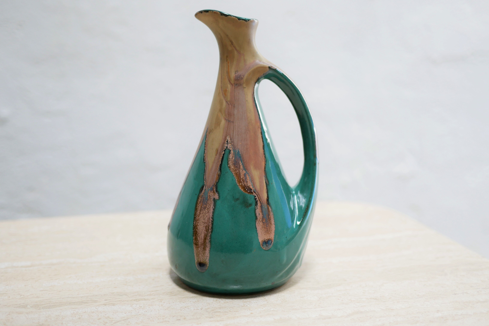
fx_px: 570
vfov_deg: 31.9
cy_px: 154
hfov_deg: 46.4
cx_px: 245
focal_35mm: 42
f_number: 1.7
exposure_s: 1/80
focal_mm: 20
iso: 200
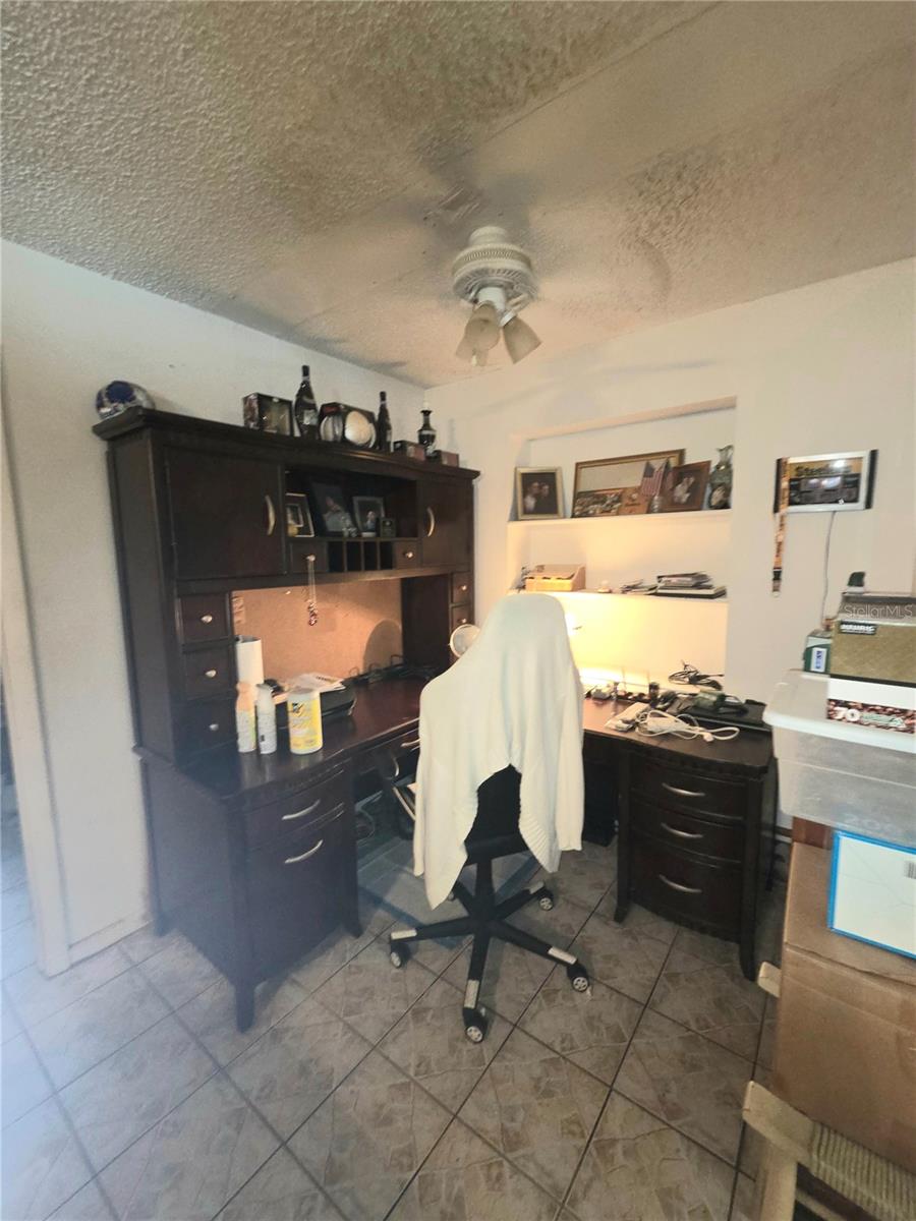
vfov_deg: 106.2
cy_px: 610
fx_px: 459
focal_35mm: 13
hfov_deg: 89.9
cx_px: 458
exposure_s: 1/8.2
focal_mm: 2.2
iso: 250
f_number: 2.2
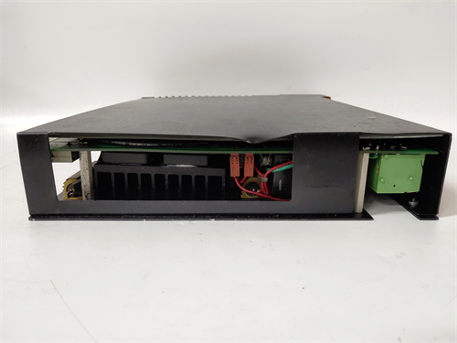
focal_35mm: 26
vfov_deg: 53.1
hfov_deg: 67.3
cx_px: 228
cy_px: 172
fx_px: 343
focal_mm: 3.87
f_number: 2
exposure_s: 1/33
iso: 404
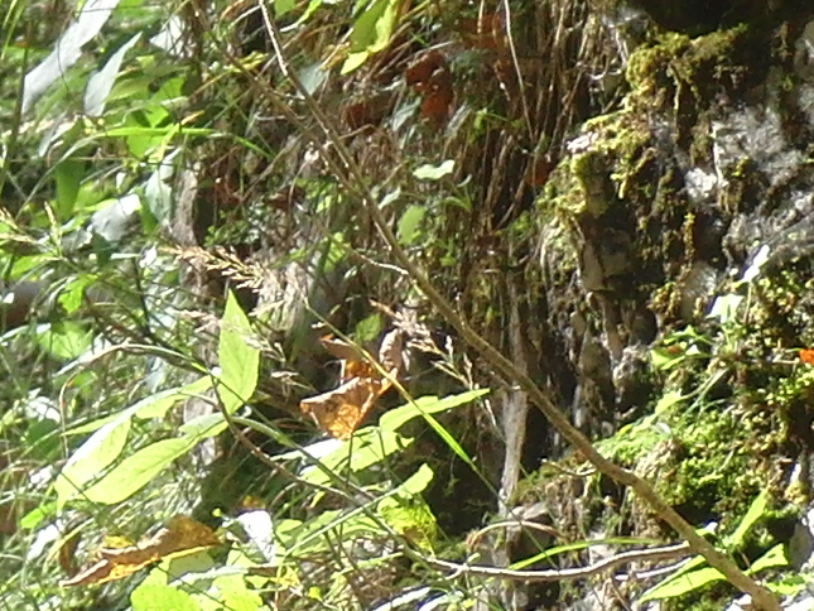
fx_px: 14370
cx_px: -1209
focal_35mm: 611
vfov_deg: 2.4
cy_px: 170
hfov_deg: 3.2
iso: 100
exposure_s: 1/160
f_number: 4.2
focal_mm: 19.8
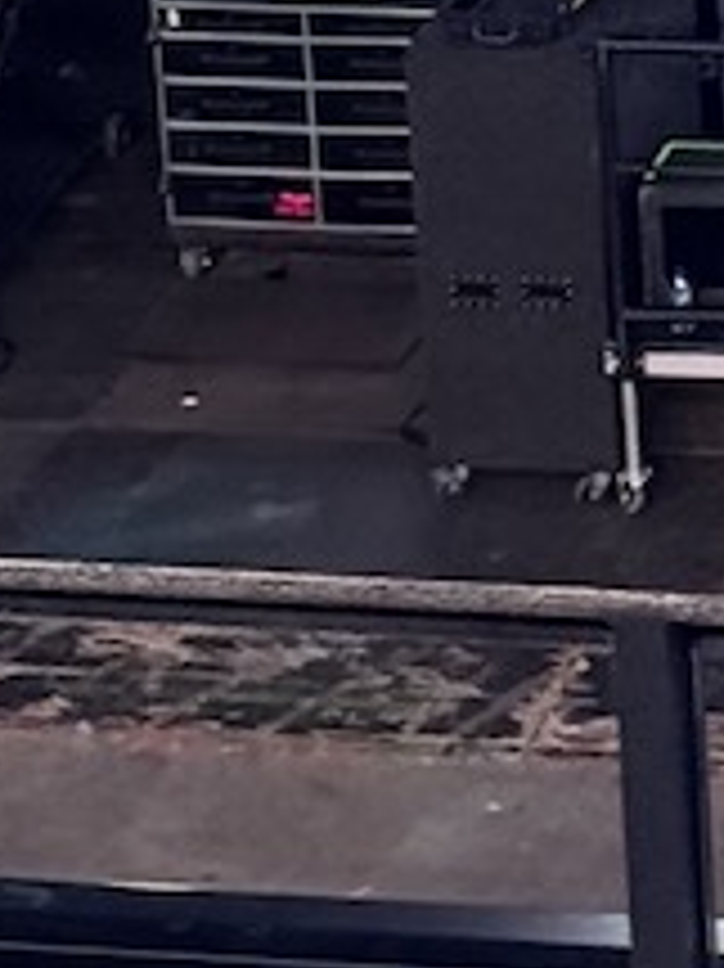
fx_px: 7984
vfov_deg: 6.5
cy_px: -1535
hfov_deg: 5.0
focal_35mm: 286
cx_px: 2055
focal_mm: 6.76
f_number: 1.78
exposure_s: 1/30
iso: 640
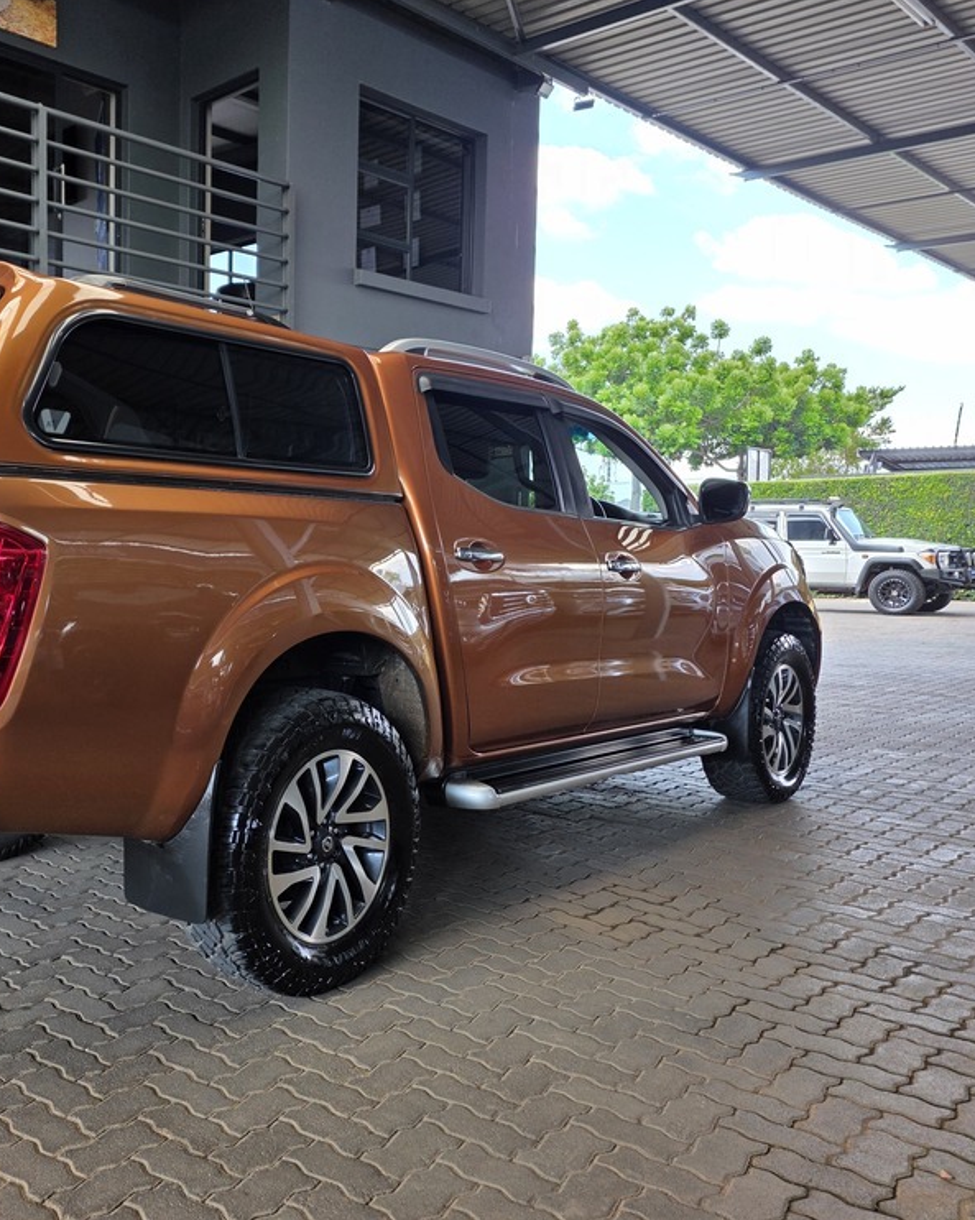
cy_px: 590
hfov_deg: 45.0
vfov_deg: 57.2
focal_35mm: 31
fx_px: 1119
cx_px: 212
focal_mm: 6.25
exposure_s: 1/180
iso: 50
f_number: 1.7
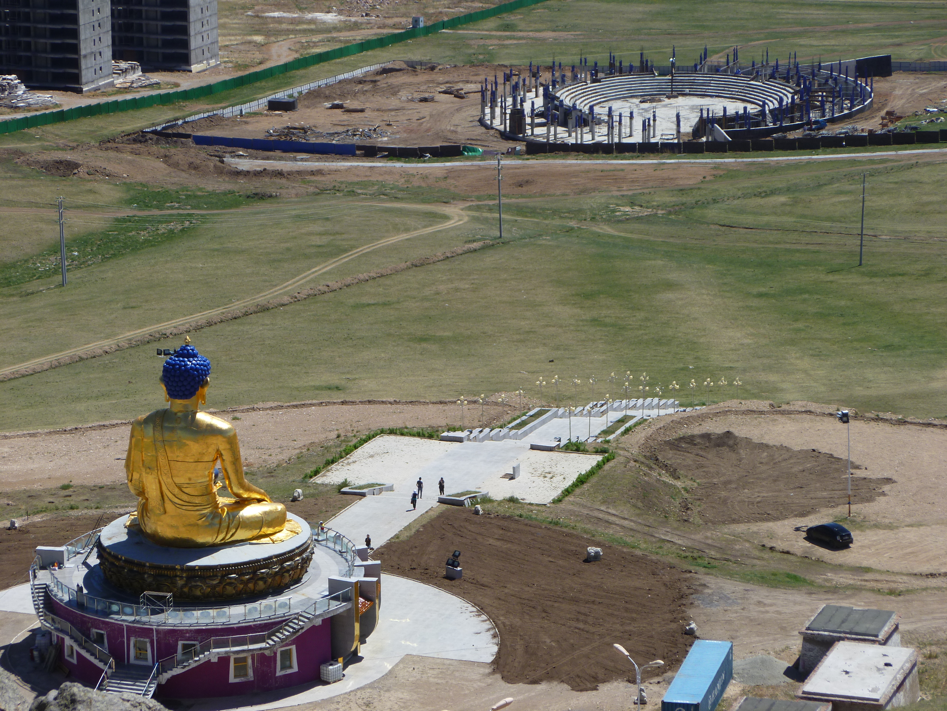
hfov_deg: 14.9
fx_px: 3611
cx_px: 474
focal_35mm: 132
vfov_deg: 11.2
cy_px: 356
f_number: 5
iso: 80
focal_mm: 23.6
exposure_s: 1/500
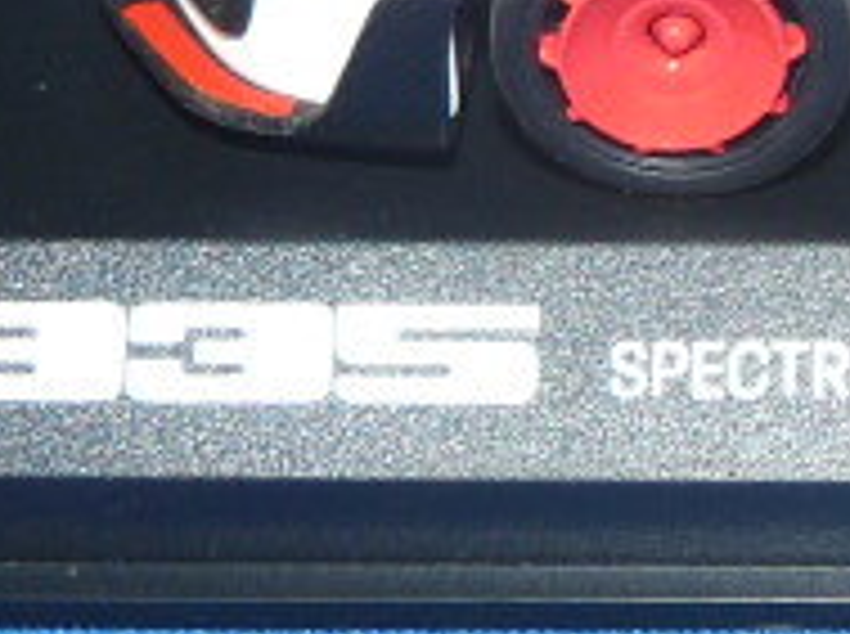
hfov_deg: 9.2
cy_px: -414
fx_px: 5073
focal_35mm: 207
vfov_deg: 7.0
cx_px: 1408
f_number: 3
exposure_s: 1/30
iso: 100
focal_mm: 6.2
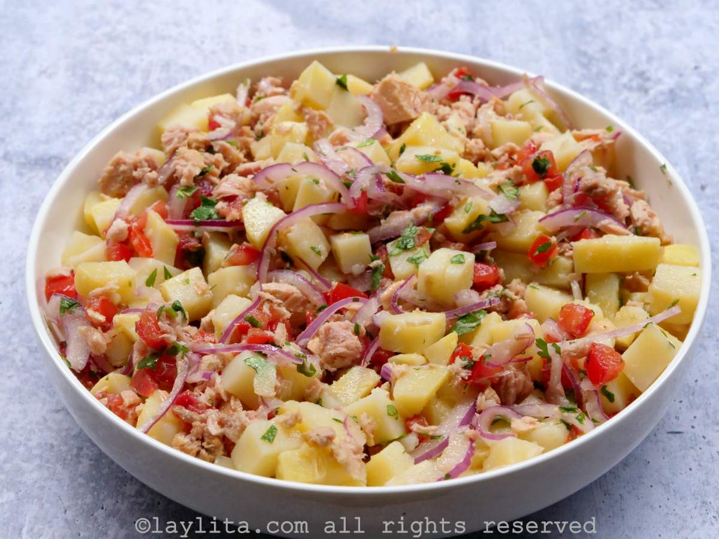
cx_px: 360
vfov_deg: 21.6
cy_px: 270
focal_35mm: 68
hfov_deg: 28.6
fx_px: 1412
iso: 3200
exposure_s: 1/50
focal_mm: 34
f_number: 7.1
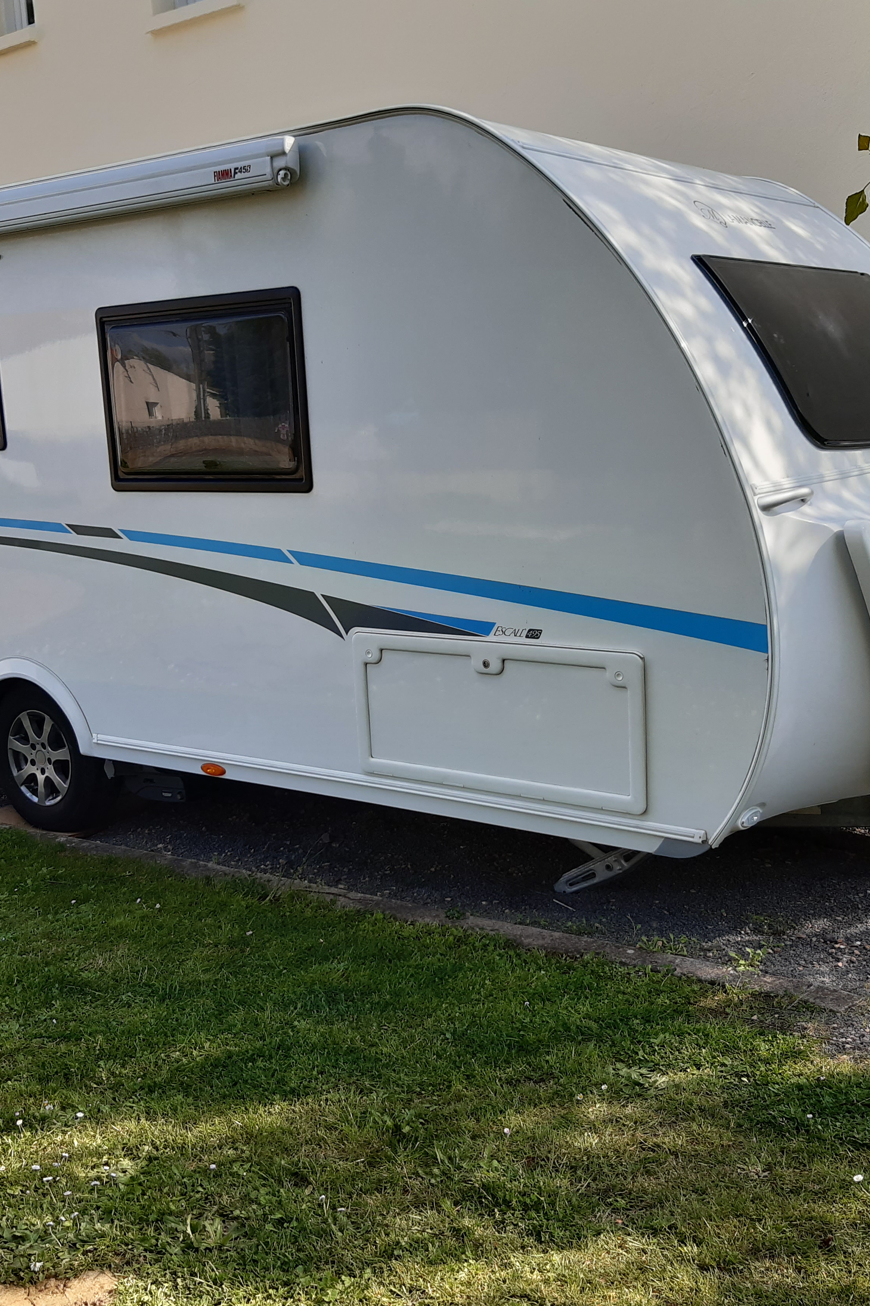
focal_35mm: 37
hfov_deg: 35.9
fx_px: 1341
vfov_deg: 51.9
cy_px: 667
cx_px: 423
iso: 40
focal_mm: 3.92
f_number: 1.7
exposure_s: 1/637
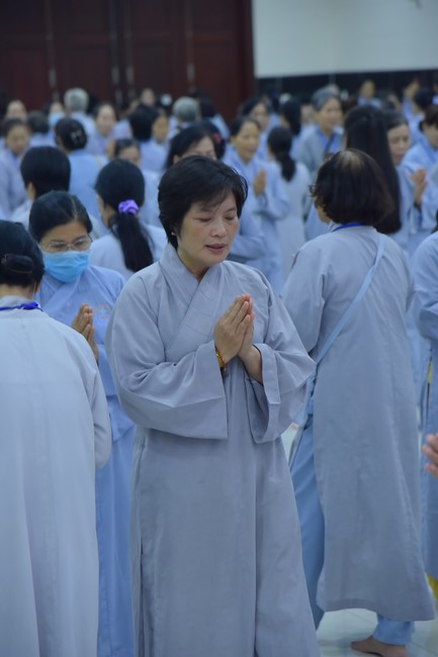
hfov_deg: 11.4
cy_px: 328
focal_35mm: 120
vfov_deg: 17.1
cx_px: 219
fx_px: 2191
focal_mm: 120
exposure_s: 1/160
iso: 1600
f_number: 5
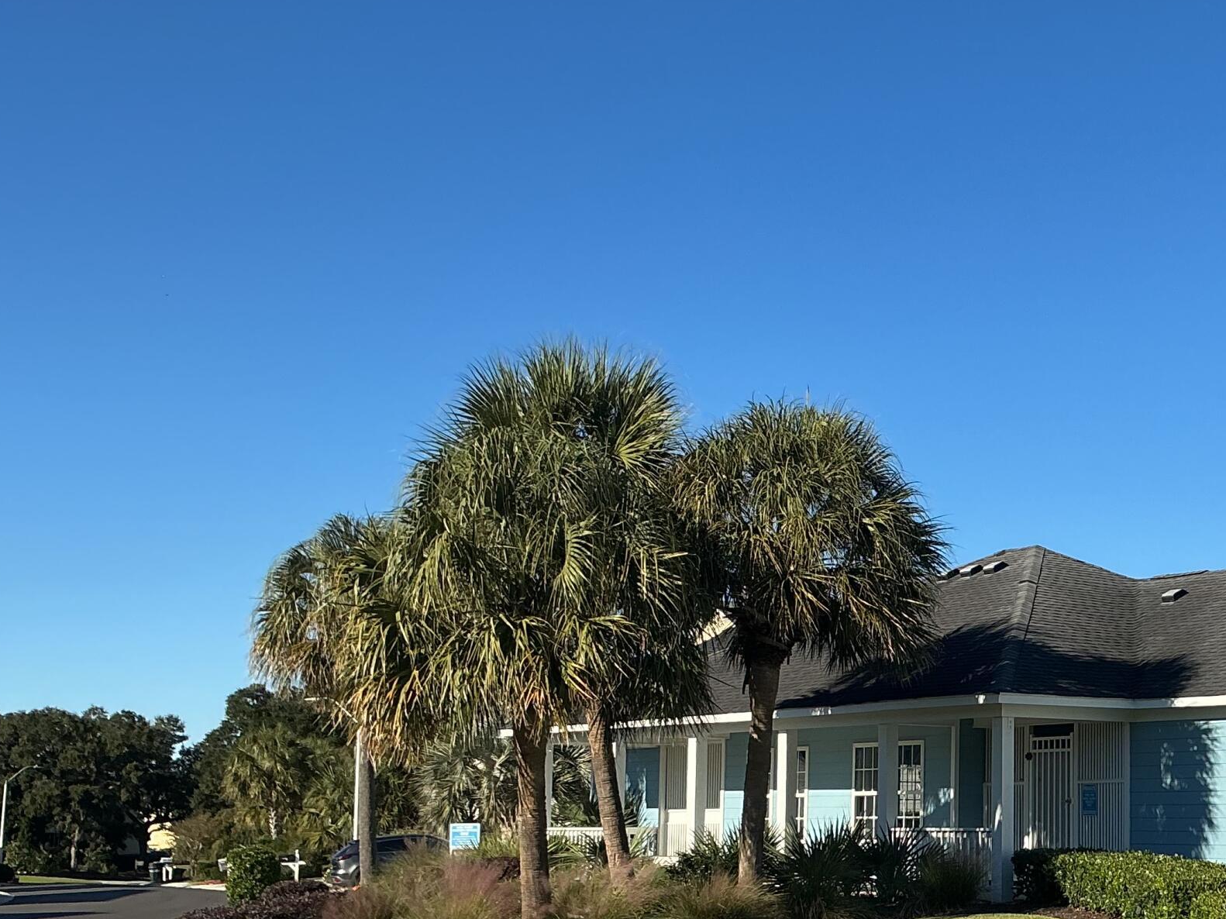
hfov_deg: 33.1
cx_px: 1101
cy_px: 601
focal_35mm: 55
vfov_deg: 26.4
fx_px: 1948
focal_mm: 3
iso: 25
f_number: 1.8
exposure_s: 1/1786
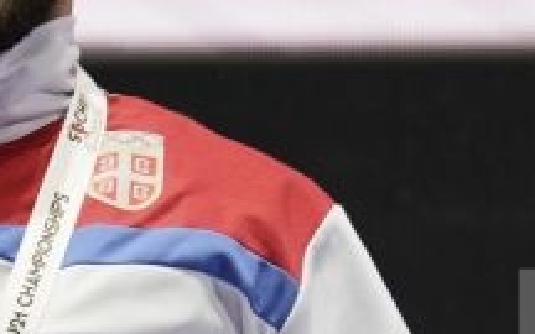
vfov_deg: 1.2
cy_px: 495
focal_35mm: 1130
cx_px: -89
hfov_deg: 1.9
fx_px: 16476
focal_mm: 200
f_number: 2.8
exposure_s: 1/250
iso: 320
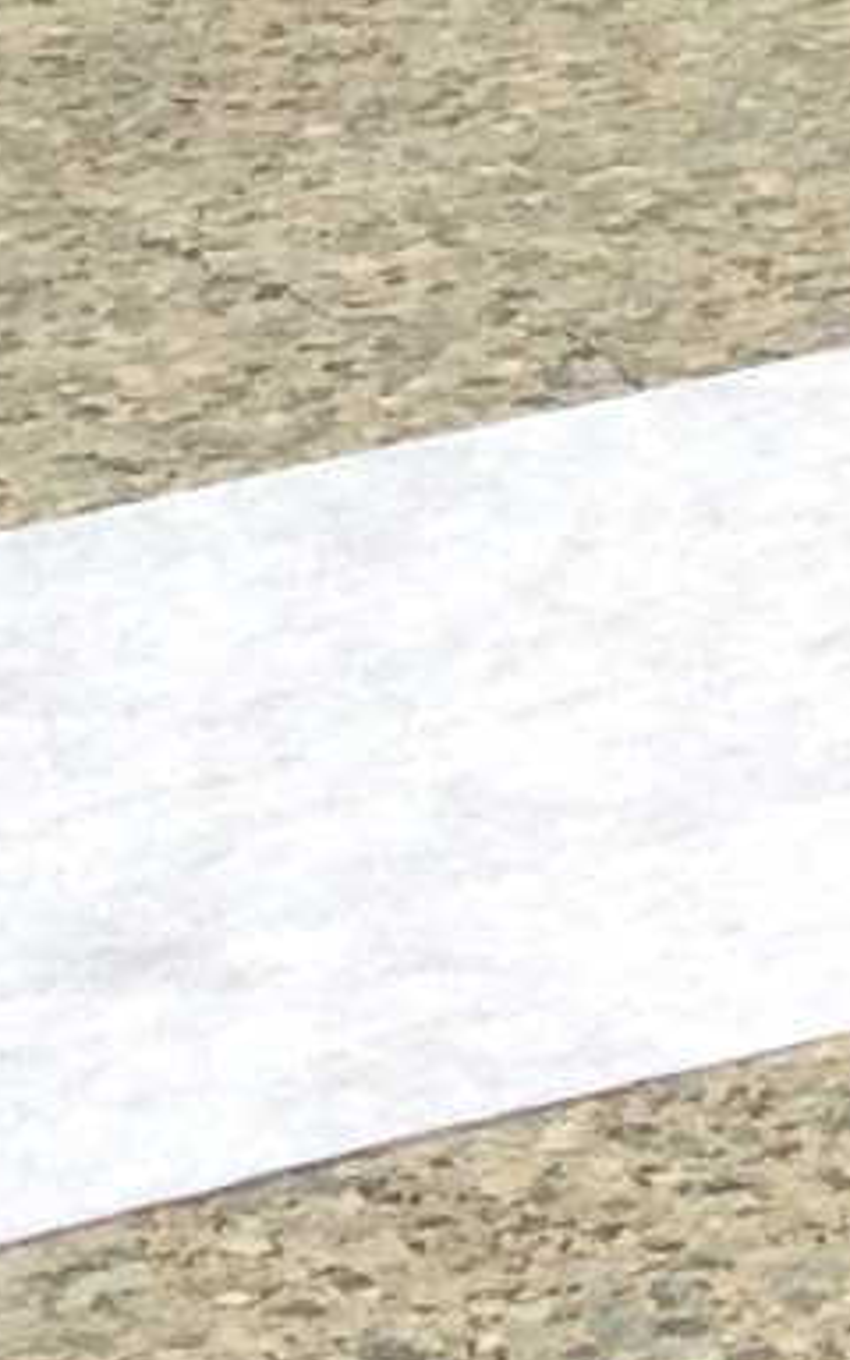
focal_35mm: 236
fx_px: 8747
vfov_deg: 8.4
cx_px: 2465
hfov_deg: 5.3
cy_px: -1392
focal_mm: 3.3
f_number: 2.4
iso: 32
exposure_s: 1/2045
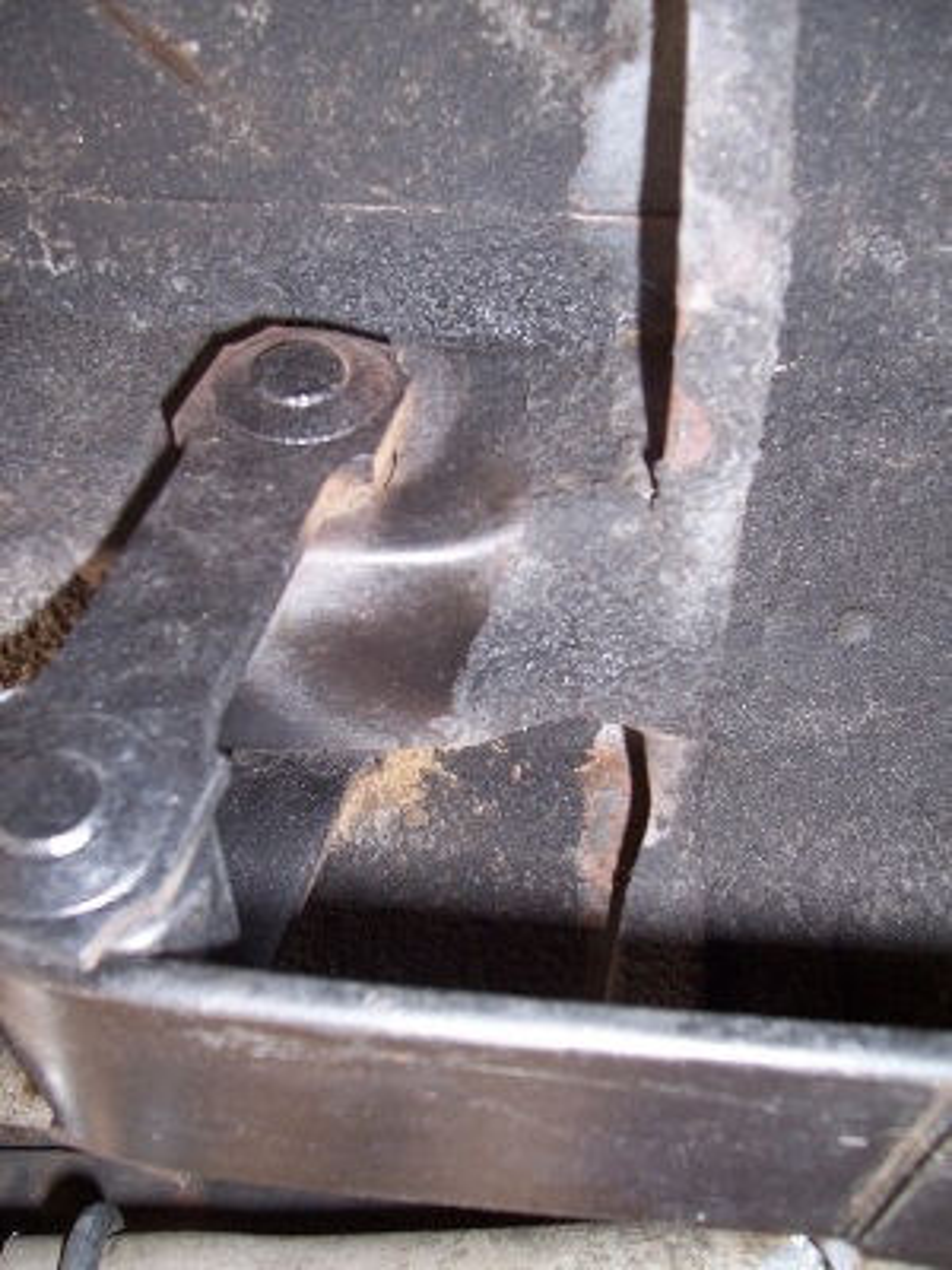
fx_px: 1247
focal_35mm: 34
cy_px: 635
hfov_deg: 41.8
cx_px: 476
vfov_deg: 54.0
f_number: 2.7
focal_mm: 5.6
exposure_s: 1/60
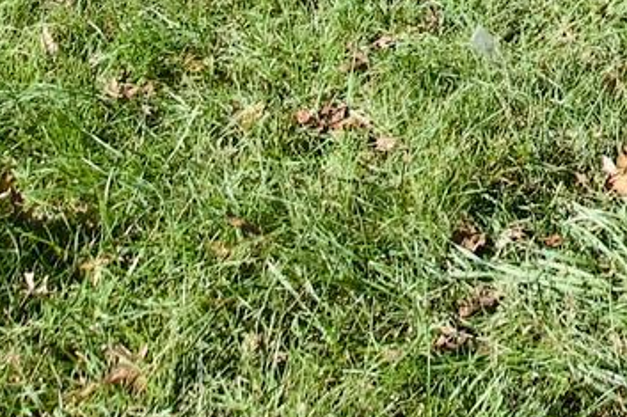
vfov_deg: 11.4
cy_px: -734
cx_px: 829
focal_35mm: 87
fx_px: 1514
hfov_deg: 21.1
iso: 100
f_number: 7.1
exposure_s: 1/250
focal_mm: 10
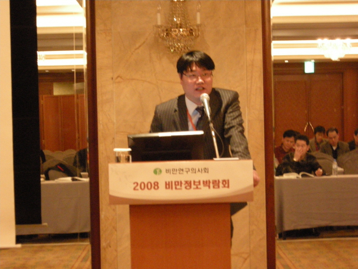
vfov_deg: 17.0
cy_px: 134
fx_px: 899
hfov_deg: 22.5
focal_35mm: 87
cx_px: 179
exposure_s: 1/7.9
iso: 800
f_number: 4.3
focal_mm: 18.6
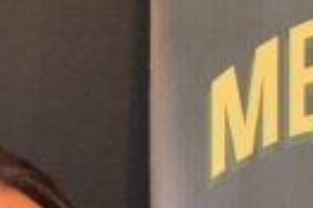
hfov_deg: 8.3
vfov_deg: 5.4
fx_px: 2110
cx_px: 466
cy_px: 569
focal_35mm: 243
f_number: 6.3
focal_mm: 31
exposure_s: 1/60
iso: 2500
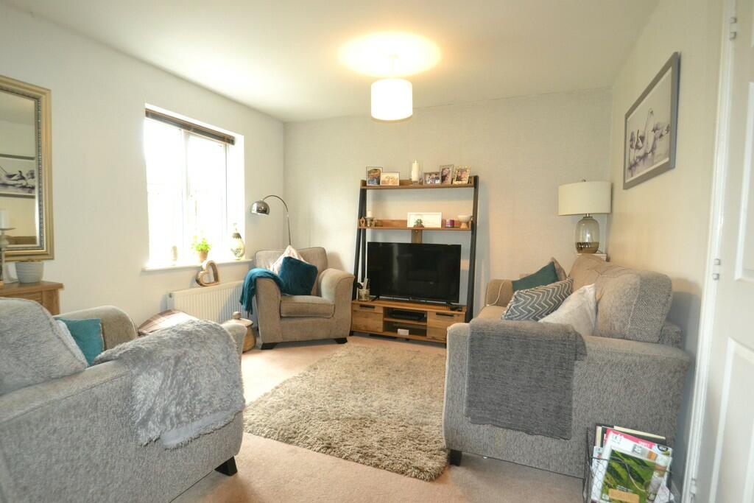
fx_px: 377
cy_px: 252
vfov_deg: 67.4
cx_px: 377
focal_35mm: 18
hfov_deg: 90.0
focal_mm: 12
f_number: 3.8
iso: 2000
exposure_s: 1/60
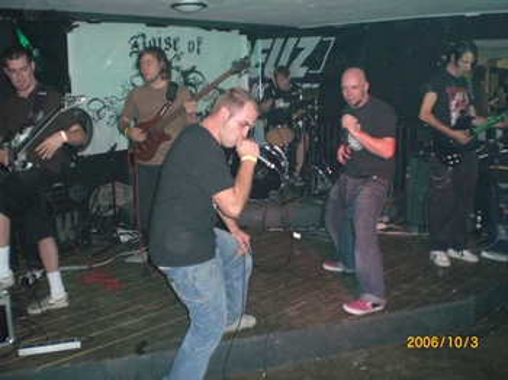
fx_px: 557
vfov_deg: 37.7
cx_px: 254
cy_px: 190
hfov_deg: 49.0
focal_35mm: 38
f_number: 3.1
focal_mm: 6.3
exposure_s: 1/60
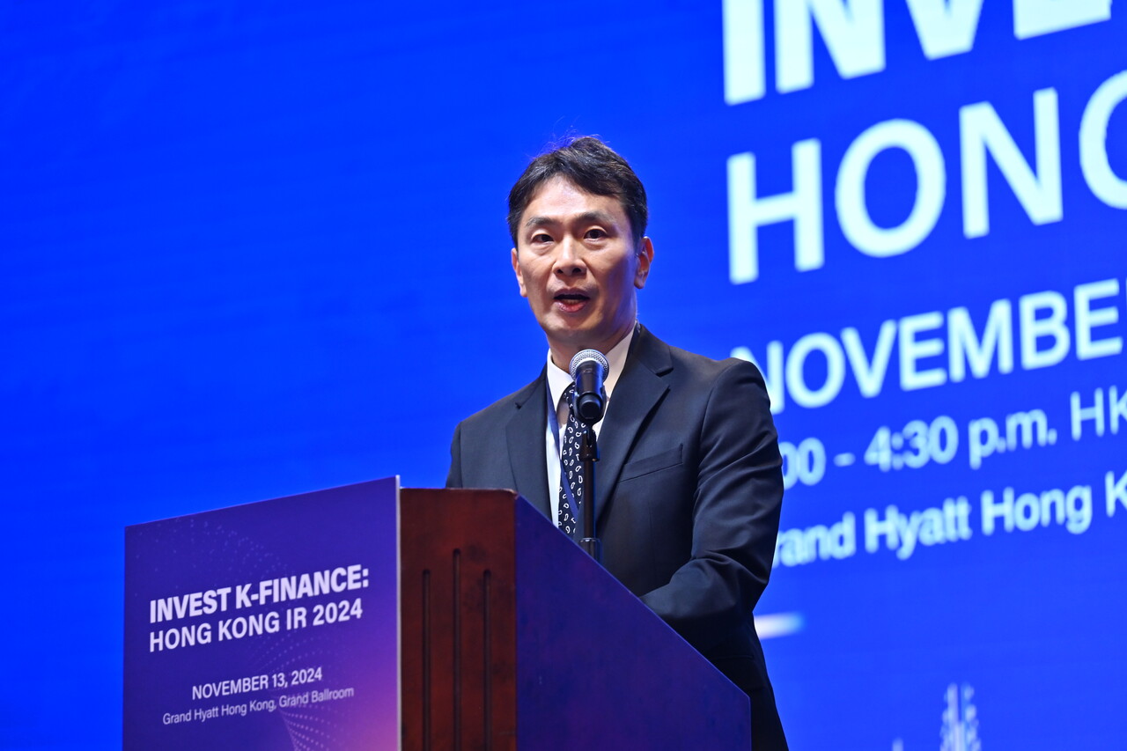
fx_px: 4225
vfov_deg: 10.2
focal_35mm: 135
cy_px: 376
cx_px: 564
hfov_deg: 15.2
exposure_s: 1/200
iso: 2000
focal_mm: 135
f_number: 3.5
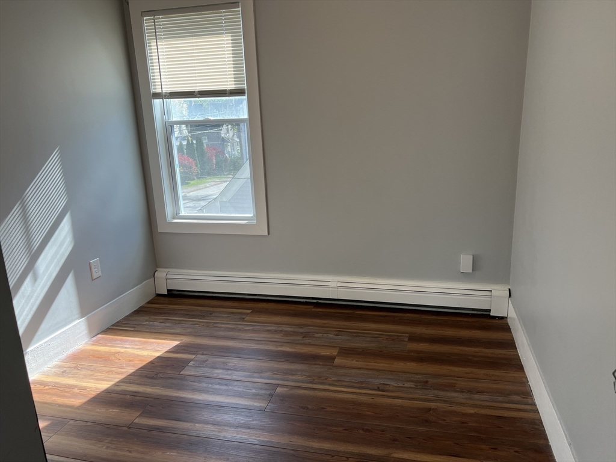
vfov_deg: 53.1
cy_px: 231
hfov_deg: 67.3
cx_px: 308
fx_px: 463
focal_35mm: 26
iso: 50
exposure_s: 1/302
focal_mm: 5.7
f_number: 1.5
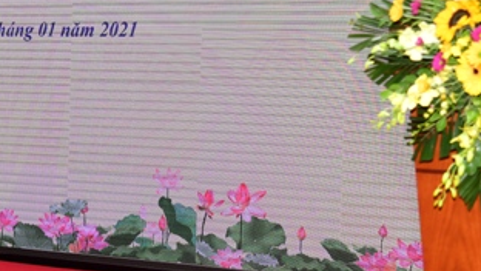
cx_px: 261
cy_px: 9
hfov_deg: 27.8
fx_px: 970
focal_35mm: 76
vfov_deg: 15.7
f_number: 4
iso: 280
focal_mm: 38
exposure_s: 1/100
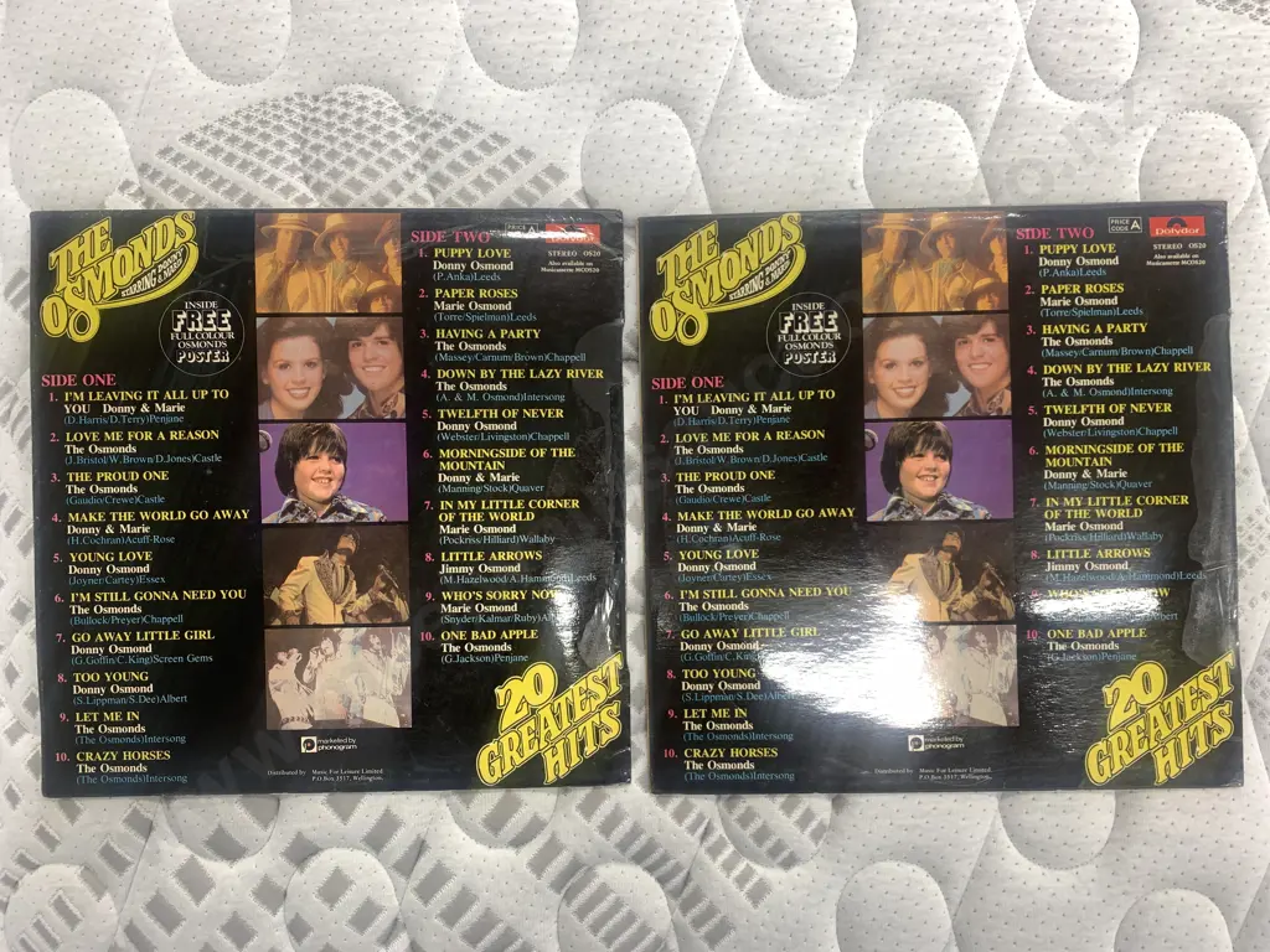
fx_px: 954
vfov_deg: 53.1
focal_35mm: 26
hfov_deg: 67.3
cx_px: 635
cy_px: 476
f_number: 1.8
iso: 50
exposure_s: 1/50
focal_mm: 4.25
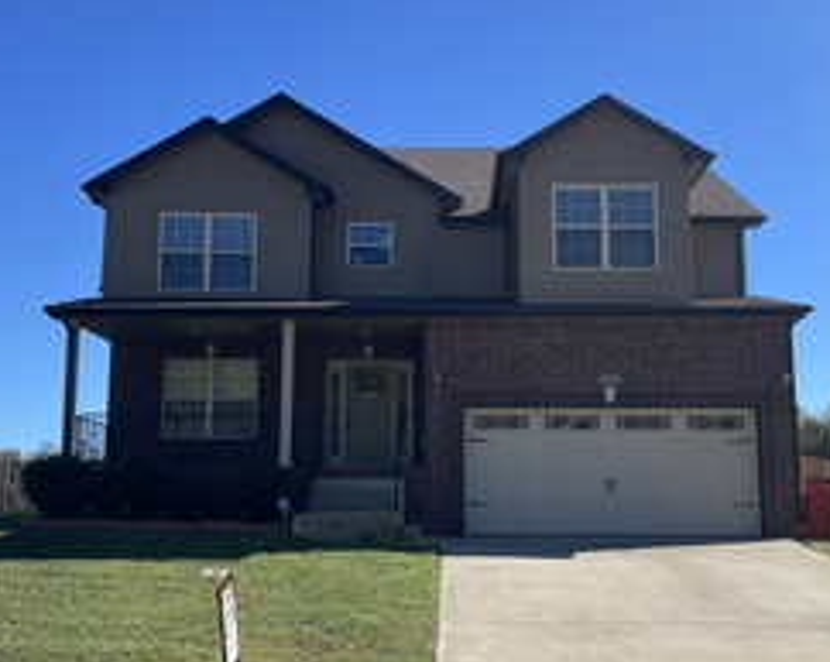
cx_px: 460
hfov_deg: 43.8
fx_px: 1030
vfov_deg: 35.6
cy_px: 367
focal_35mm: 42
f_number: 1.6
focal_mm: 4.2
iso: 32
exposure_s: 1/2882
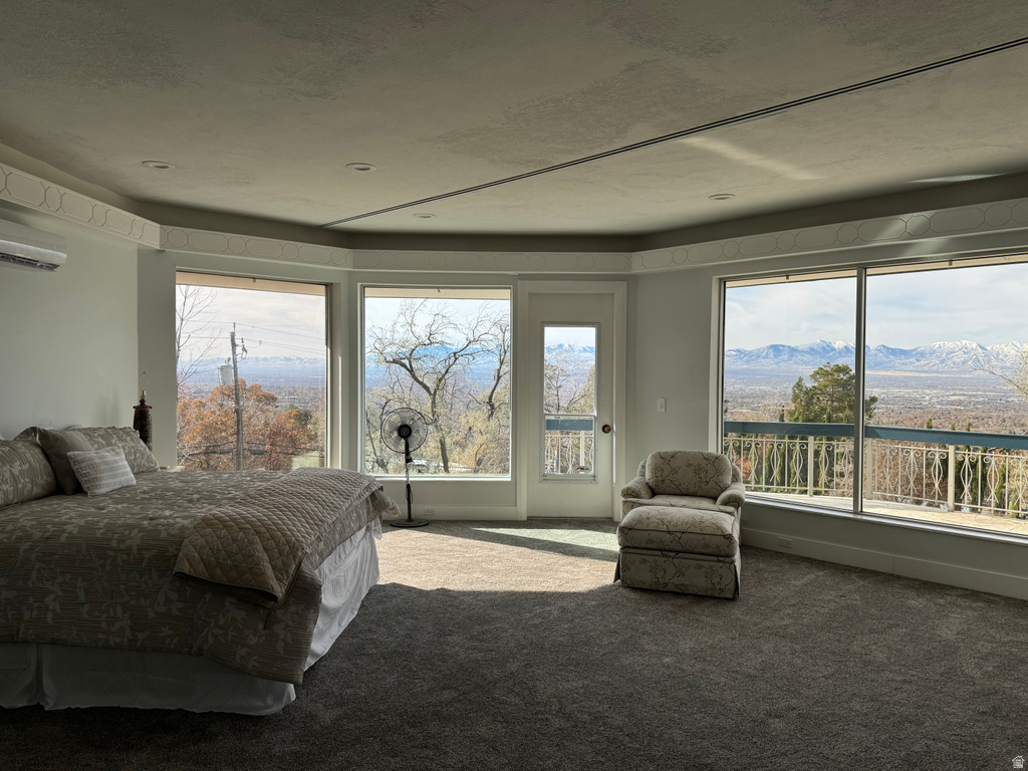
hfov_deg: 71.6
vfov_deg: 56.8
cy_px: 386
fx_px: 713
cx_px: 514
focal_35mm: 24
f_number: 1.78
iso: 80
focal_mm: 6.76
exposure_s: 1/1285
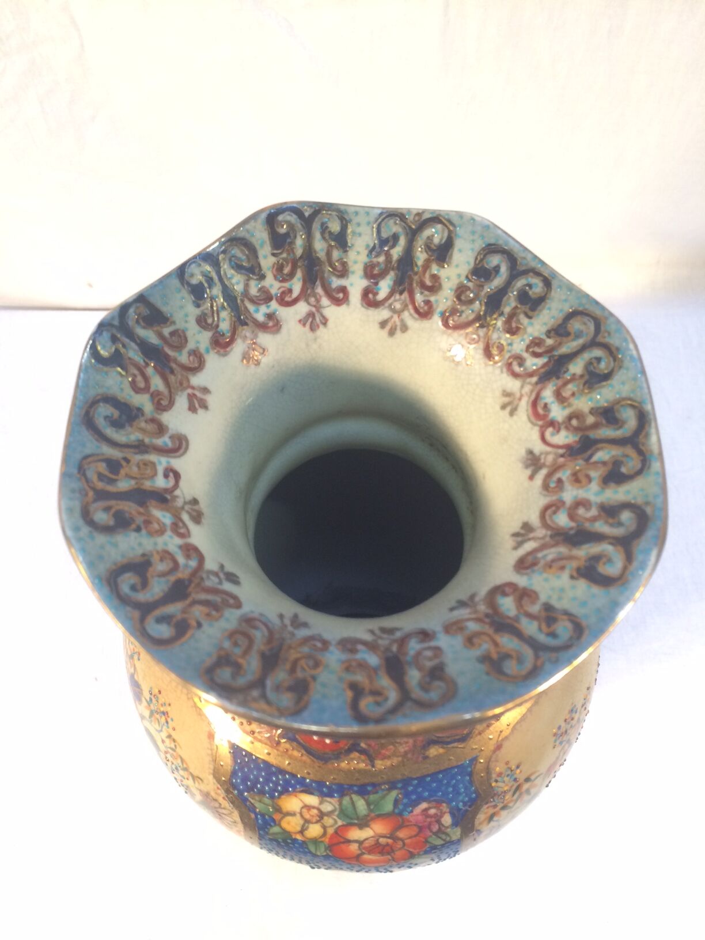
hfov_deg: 48.2
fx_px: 787
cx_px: 352
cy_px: 470
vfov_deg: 61.7
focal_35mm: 29
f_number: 2.2
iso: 125
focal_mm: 4.15
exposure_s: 1/33
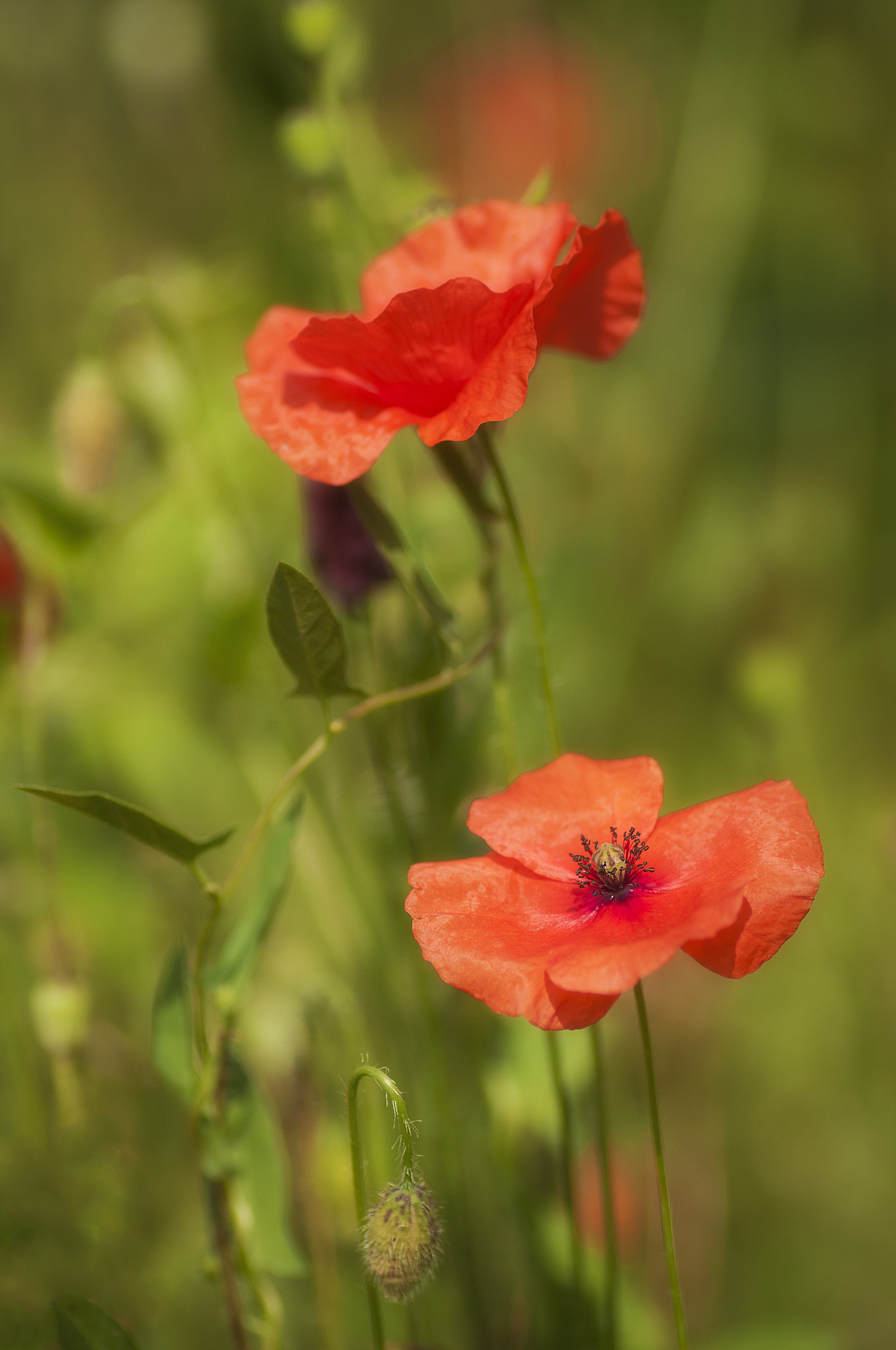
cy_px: 675
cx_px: 448
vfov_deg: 15.2
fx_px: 5053
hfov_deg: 10.1
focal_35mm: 135
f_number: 3.5
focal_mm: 90
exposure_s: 1/2500
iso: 320
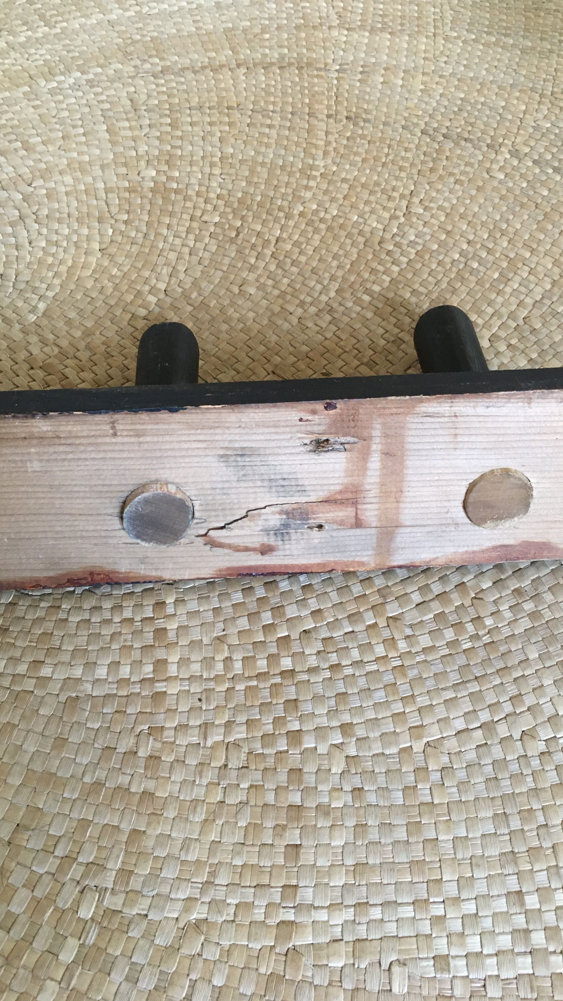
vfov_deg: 61.0
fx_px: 849
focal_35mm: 32
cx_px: 288
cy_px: 500
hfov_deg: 36.7
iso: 200
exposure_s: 1/33
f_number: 2.2
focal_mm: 4.15
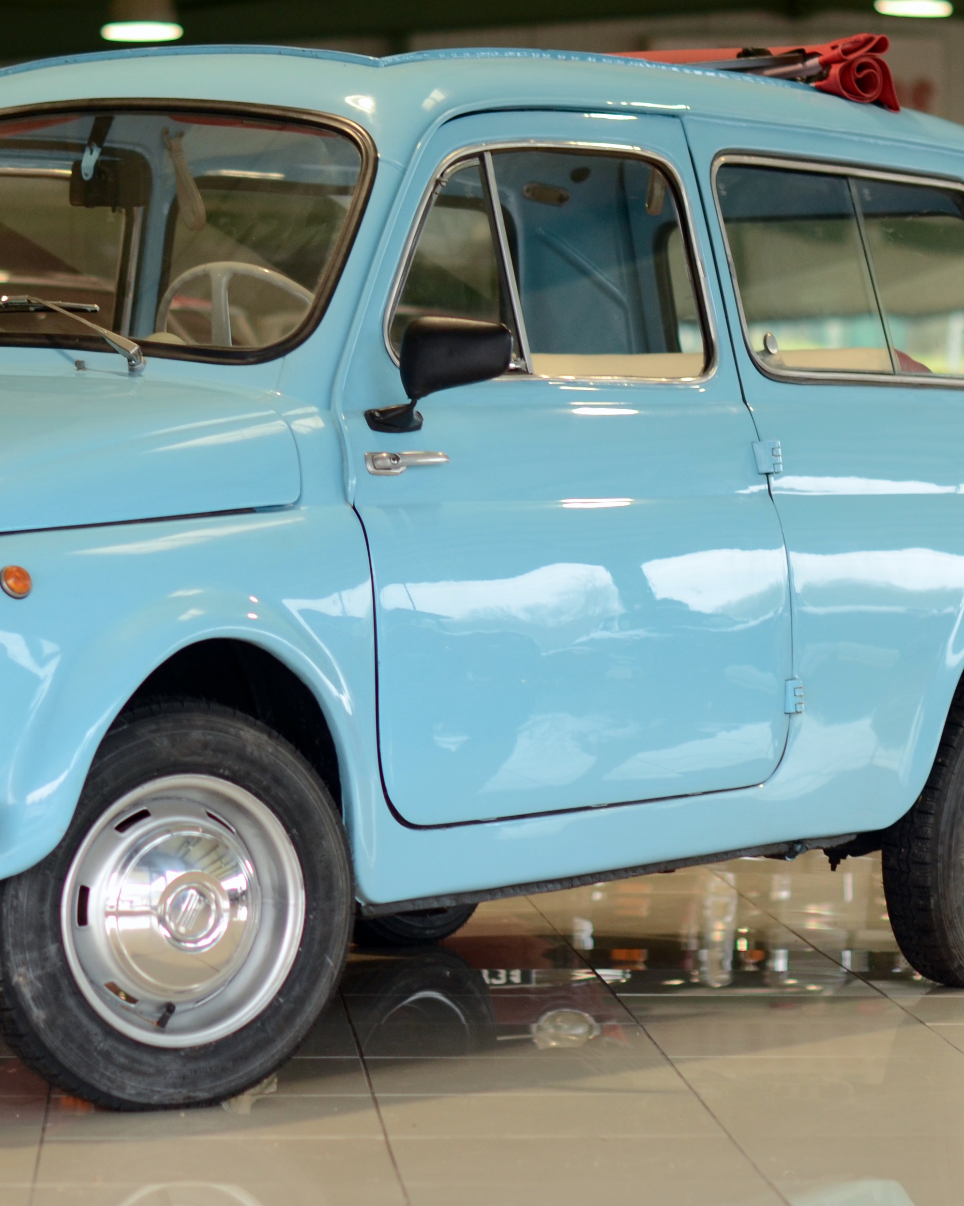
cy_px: 593
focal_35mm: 139
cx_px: 304
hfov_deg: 11.1
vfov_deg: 13.9
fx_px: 4957
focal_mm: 50
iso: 320
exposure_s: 1/80
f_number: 2.2
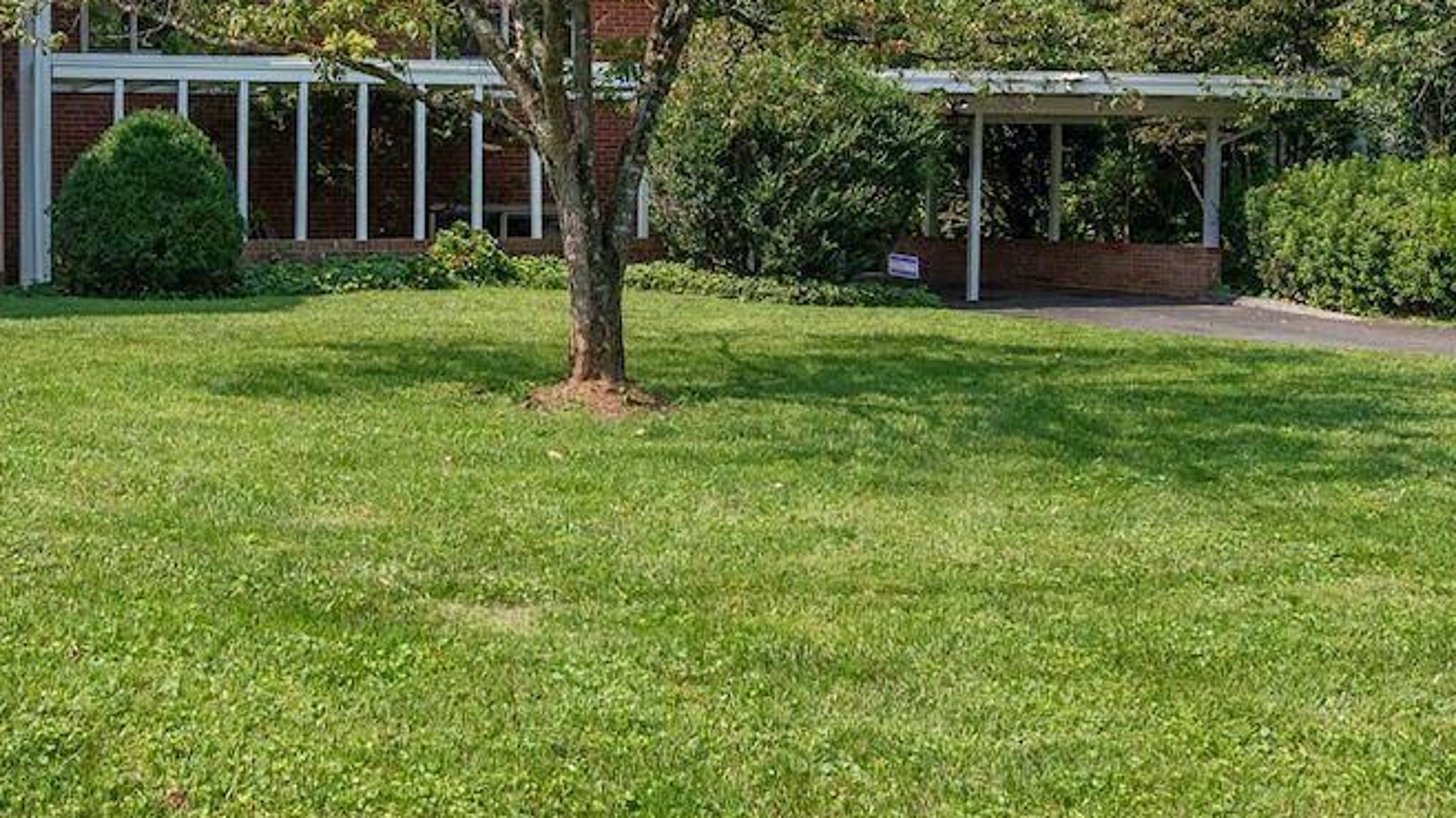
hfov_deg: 39.4
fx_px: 1969
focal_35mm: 51
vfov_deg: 23.4
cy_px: 295
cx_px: 345
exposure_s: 1/500
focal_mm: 16
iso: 200
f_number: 8
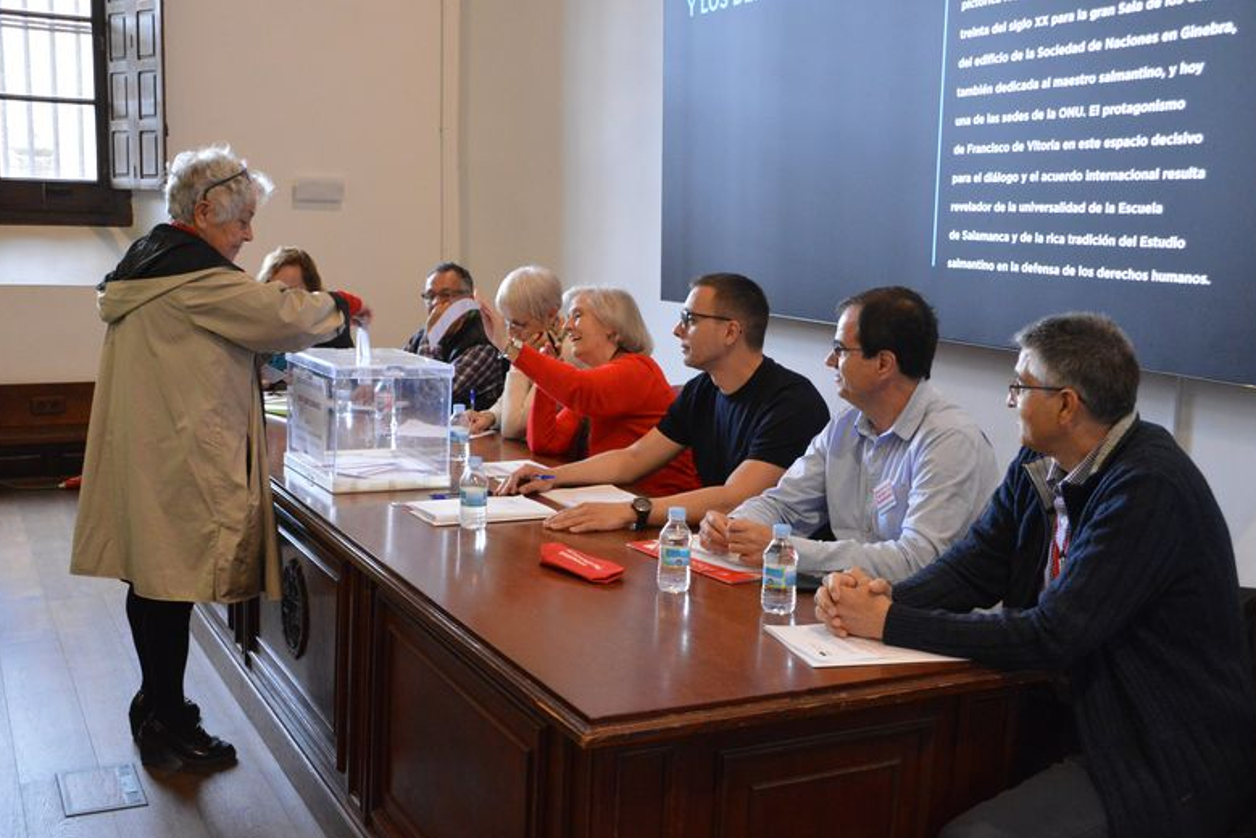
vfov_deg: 33.4
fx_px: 1396
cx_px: 634
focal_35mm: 40
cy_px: 427
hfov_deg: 48.4
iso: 3200
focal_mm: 26
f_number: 5.6
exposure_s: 1/125
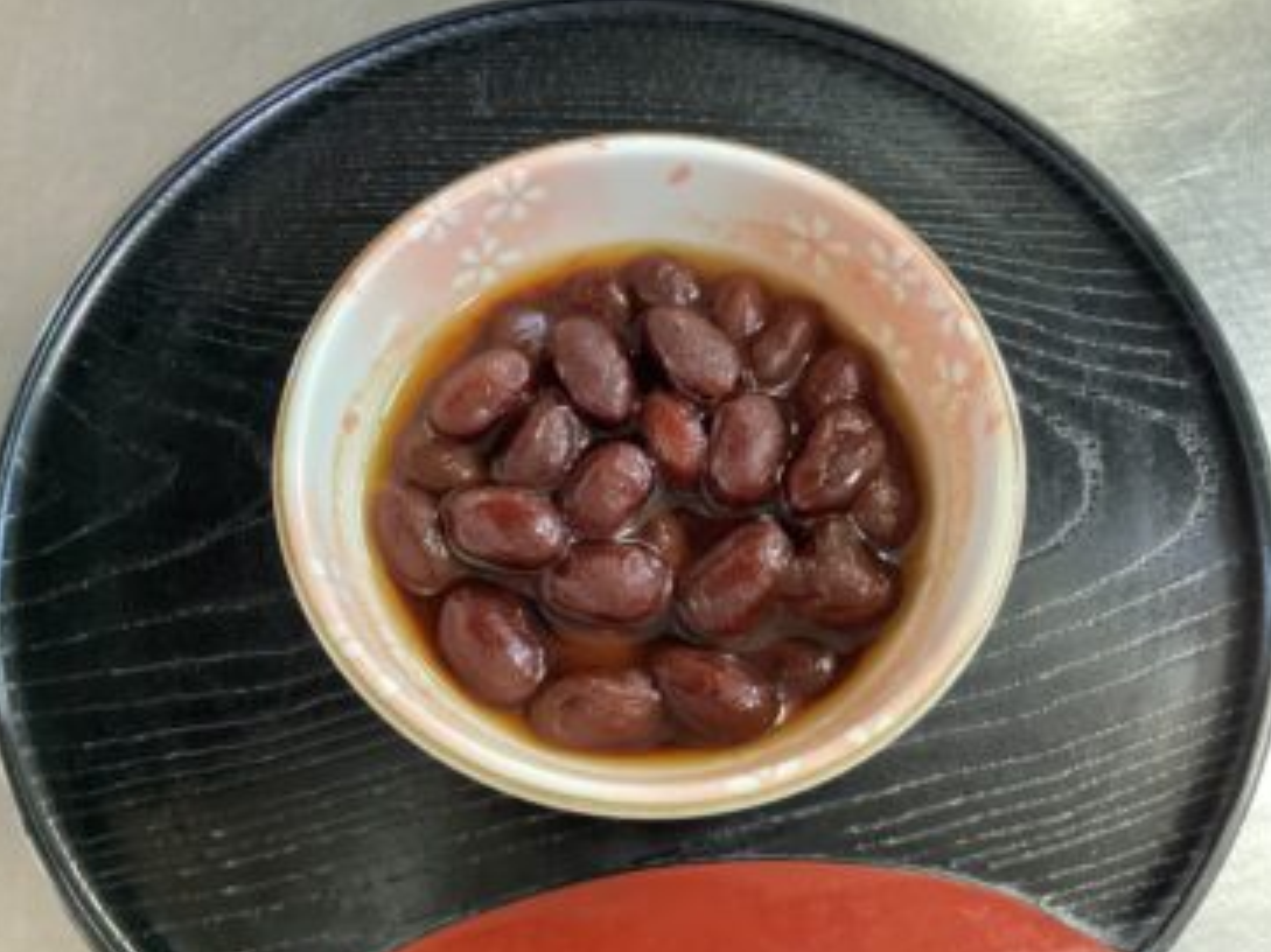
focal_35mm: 32
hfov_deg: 56.8
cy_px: 478
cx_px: 632
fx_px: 1175
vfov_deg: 44.1
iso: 800
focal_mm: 3.3
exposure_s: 1/24
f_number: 2.4
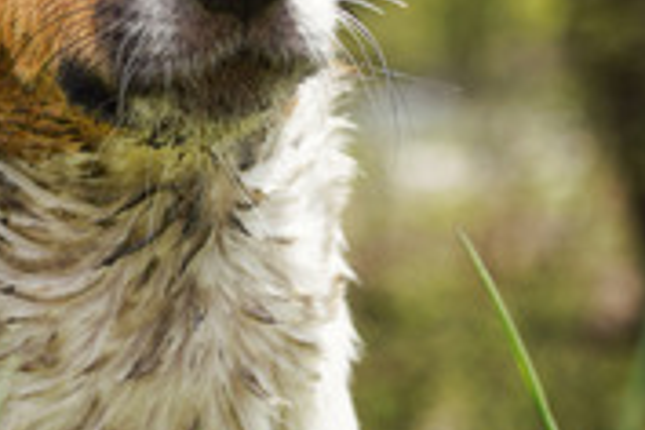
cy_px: 295
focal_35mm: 154
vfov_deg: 8.9
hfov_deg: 13.3
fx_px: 2759
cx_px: 117
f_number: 3.5
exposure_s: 1/640
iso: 100
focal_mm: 35
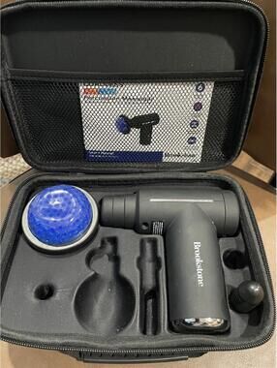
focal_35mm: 26
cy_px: 184
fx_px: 277
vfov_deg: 67.2
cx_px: 138
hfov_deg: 53.2
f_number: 1.6
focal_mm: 4.2
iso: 640
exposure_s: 1/30
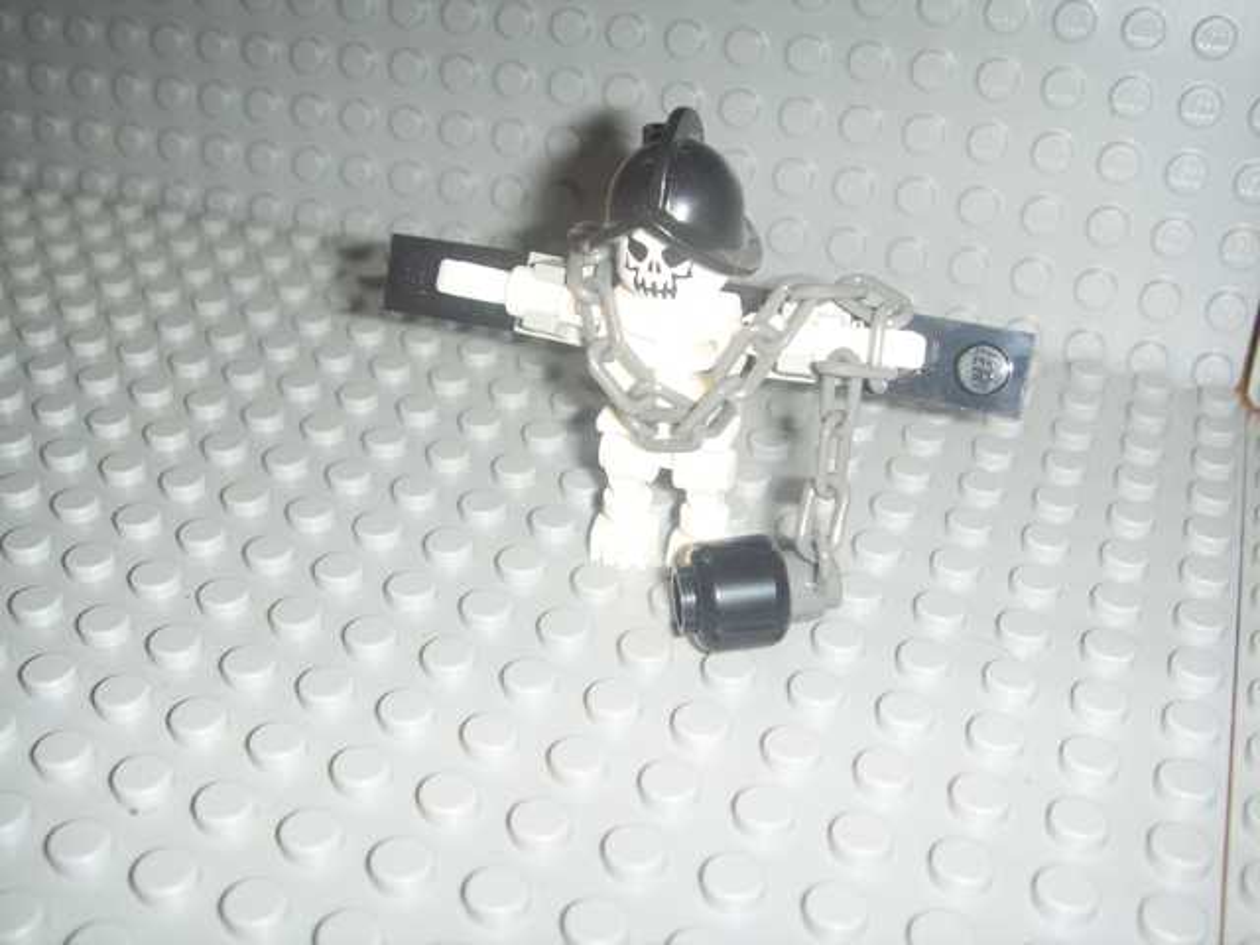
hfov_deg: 47.9
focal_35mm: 39
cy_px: 472
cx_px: 630
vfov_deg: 36.8
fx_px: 1420
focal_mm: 6.6
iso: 100
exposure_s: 1/45
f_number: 3.5
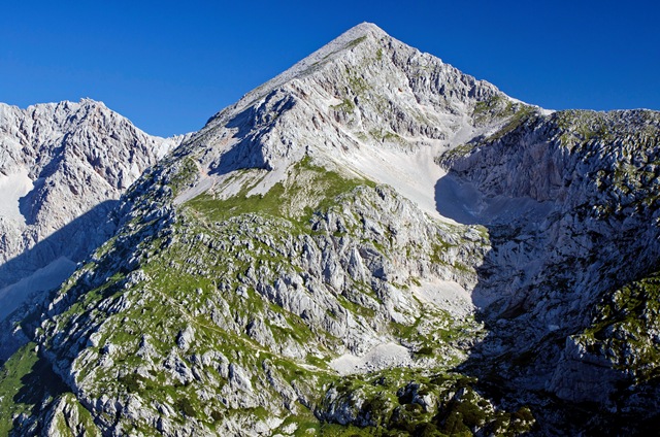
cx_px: 330
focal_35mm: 48
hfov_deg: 41.2
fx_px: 878
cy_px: 218
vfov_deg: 28.0
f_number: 8
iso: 200
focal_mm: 32
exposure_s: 1/125
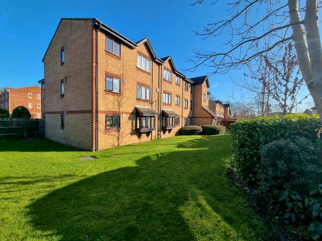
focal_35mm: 13
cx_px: 161
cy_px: 120
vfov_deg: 89.9
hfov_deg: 106.2
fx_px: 121
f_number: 2.2
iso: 50
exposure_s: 1/874
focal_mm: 2.2
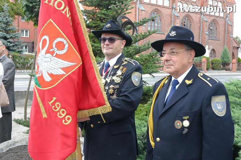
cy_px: 80
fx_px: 271
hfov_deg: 48.0
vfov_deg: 32.9
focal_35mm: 40
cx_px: 120
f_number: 8
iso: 800
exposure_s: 1/250
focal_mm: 27
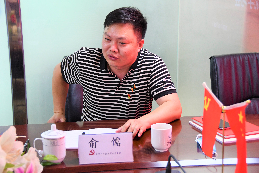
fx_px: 518
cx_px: 130
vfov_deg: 18.9
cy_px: 86
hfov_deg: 28.1
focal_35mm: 72
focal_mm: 48
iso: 1000
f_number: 4.5
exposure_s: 1/80
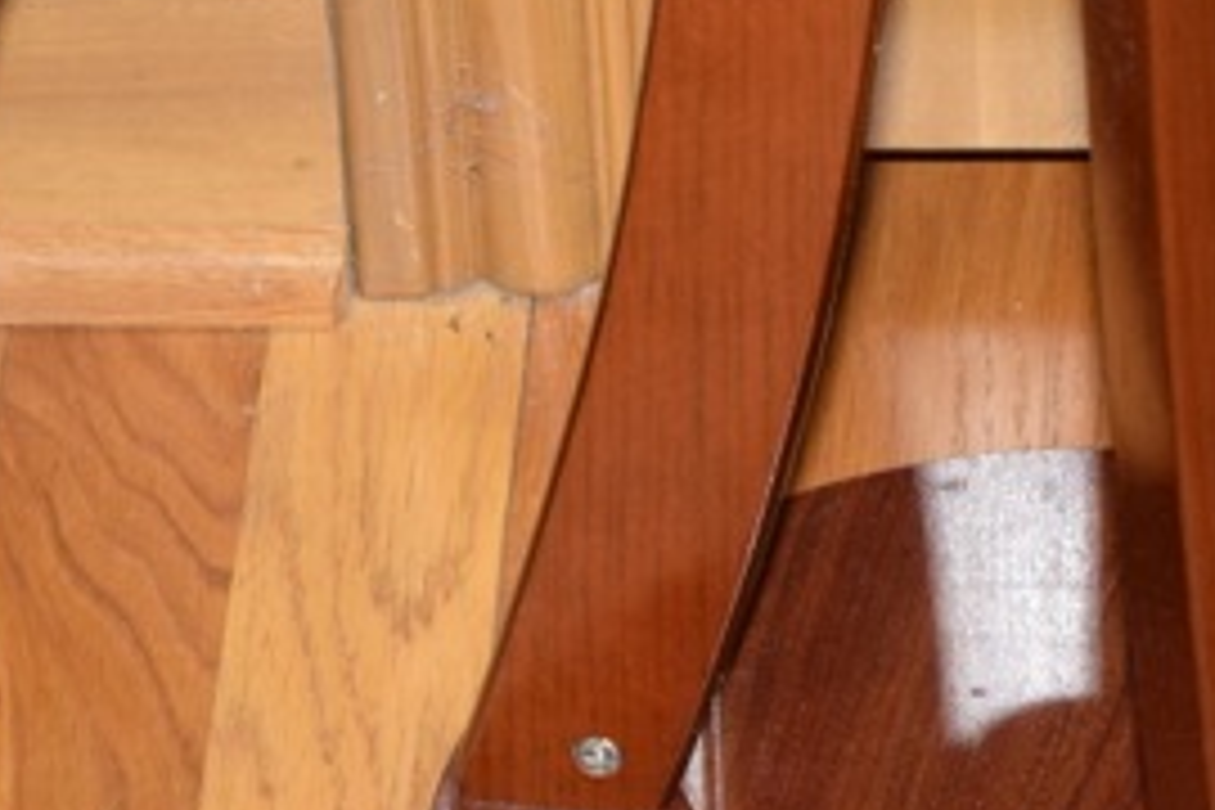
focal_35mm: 306
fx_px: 10322
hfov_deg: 6.7
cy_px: 430
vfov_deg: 4.5
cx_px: 1256
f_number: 5.6
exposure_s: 1/200
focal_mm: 55
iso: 400
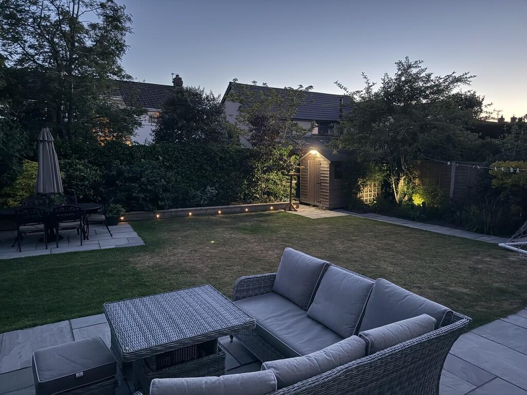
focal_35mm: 24
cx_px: 264
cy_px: 198
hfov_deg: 71.6
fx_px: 365
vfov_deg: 56.8
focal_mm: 6.76
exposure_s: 1/12
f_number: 1.78
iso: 1000
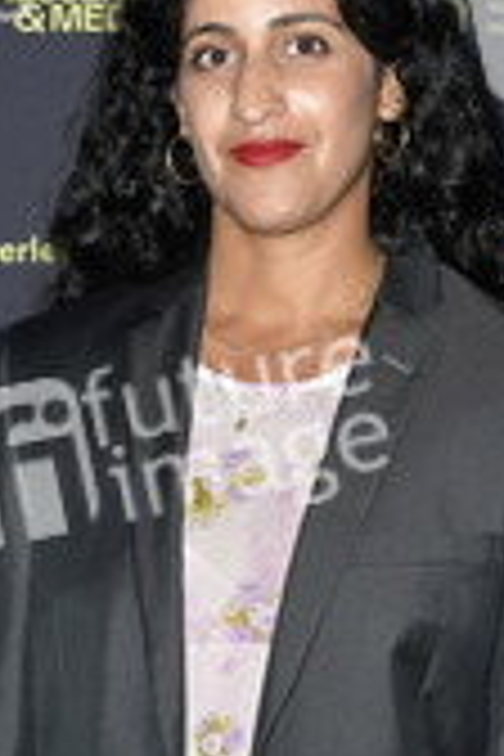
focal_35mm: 114
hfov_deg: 12.0
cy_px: 670
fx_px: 2394
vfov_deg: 17.7
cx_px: 288
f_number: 6.3
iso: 250
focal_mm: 48
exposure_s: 1/250
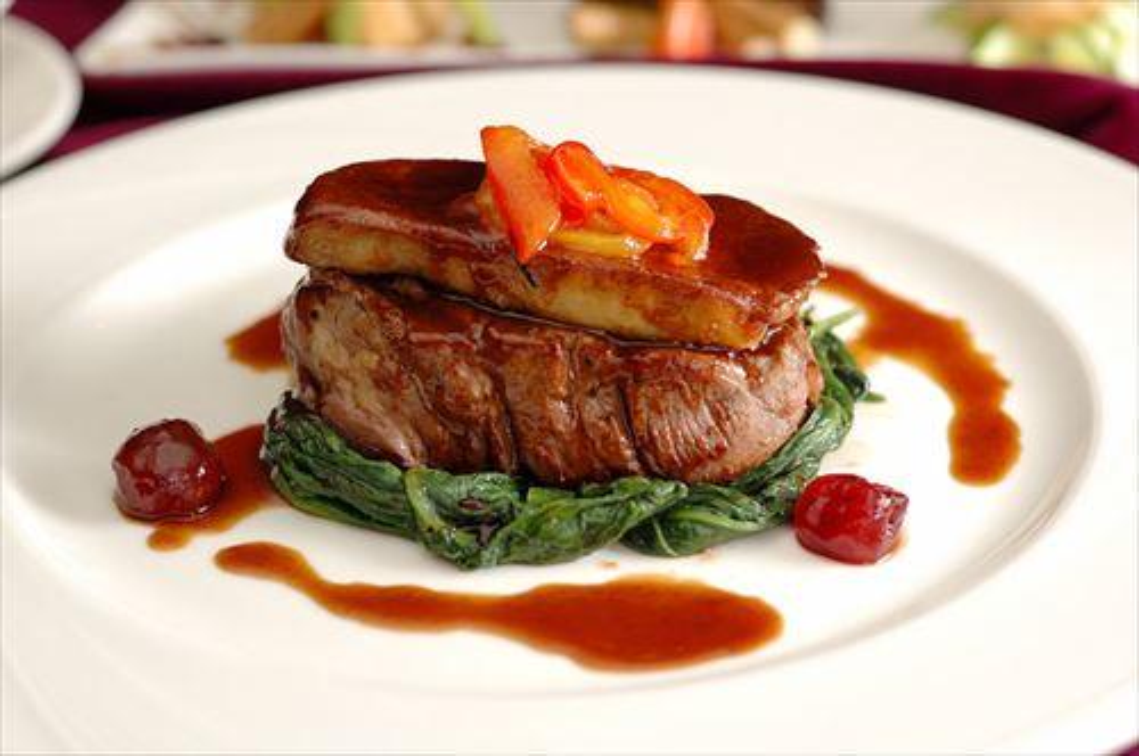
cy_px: 378
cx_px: 570
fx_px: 2370
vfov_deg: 18.1
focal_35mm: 75
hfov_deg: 27.0
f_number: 4
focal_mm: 50
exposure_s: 1/15
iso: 200
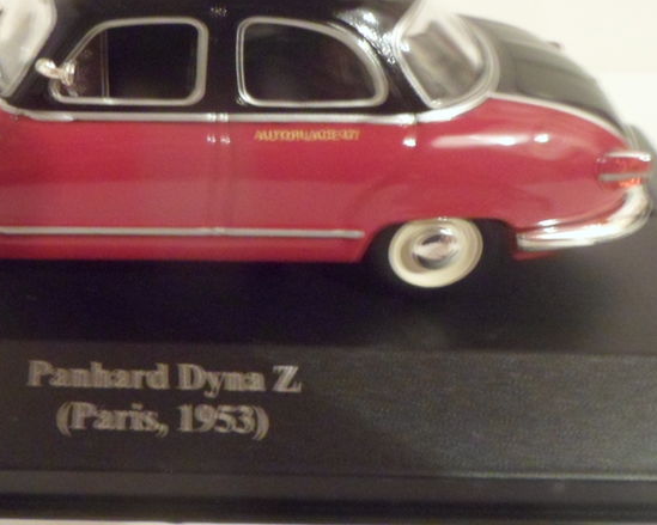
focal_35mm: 48
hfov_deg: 37.9
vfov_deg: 31.4
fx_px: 933
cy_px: 218
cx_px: 168
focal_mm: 4.9
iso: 400
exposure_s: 1/1.43
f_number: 3.3
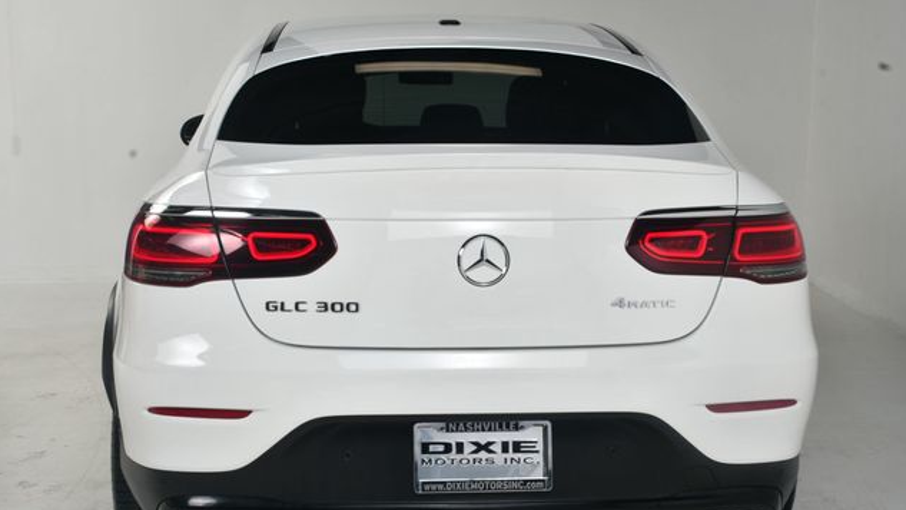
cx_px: 454
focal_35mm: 54
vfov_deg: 22.2
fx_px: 1297
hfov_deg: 38.5
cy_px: 294
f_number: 14
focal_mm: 34
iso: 100
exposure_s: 1/160
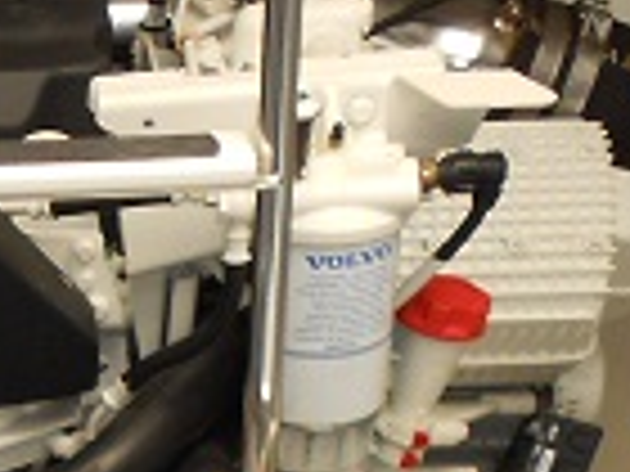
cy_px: 1016
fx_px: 2202
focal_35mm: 121
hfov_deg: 15.0
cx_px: -344
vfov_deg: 10.9
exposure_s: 1/30
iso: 125
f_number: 3.5
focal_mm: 4.6
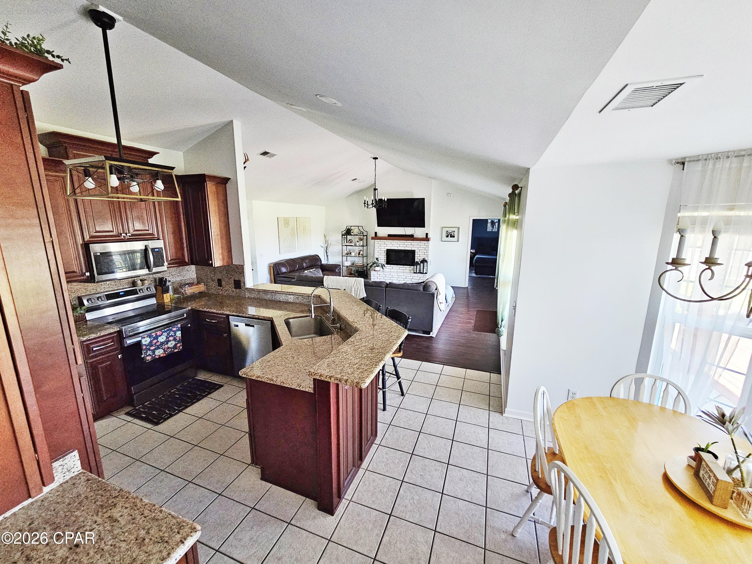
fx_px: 282
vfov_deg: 89.9
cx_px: 376
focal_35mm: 13
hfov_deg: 106.2
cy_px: 282
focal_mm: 2.2
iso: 500
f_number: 2.2
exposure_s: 1/77.4
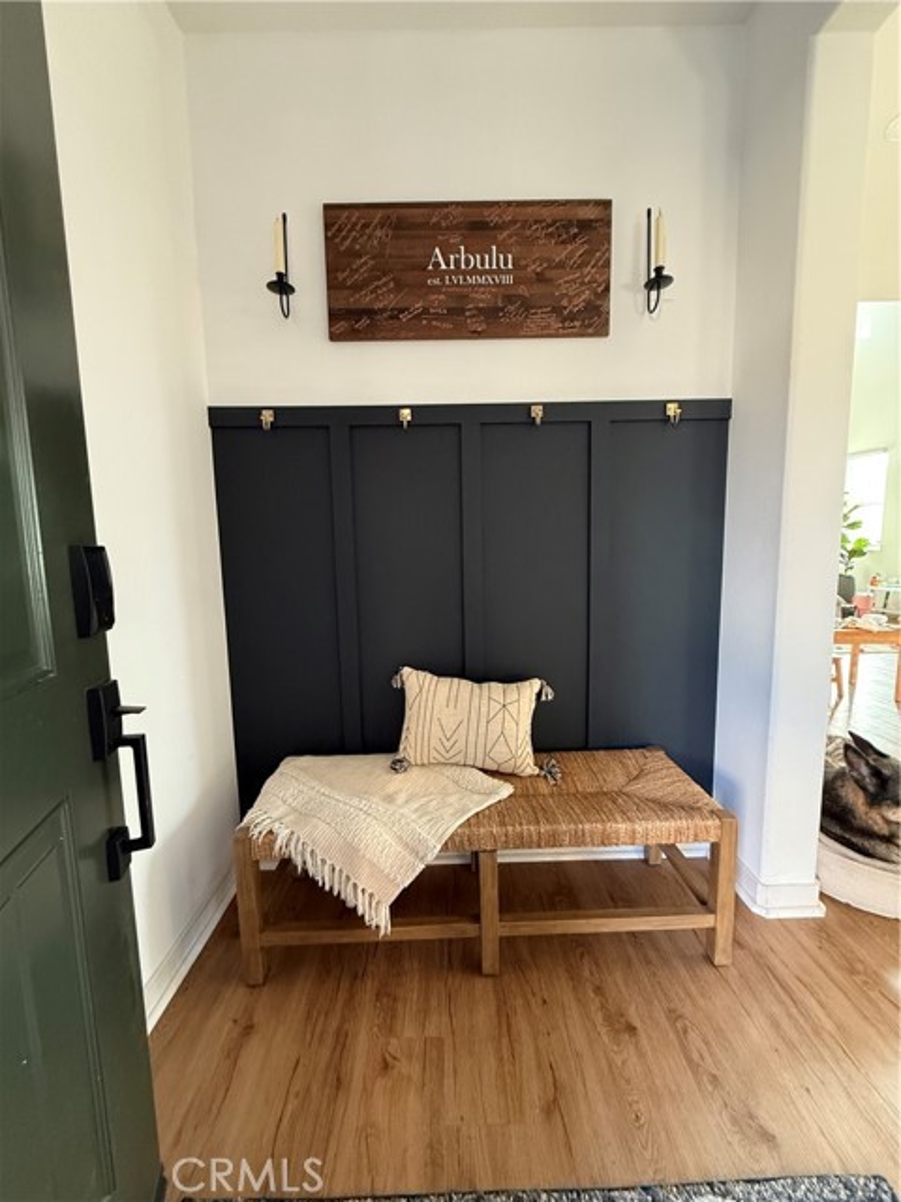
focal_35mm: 14
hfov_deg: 85.7
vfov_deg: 102.1
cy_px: 601
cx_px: 450
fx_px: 486
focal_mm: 2.22
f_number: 2.2
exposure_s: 1/60
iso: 640
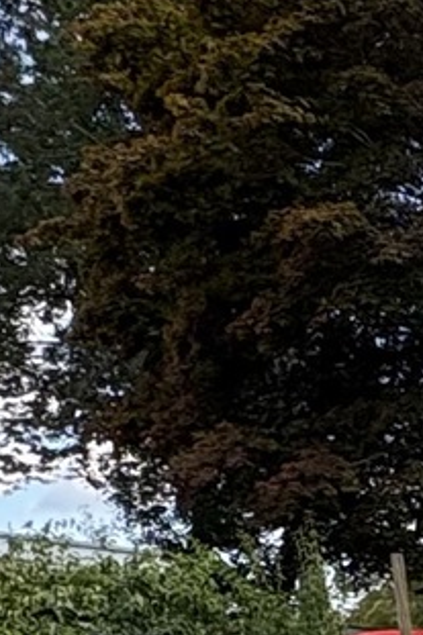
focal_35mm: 108
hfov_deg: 9.7
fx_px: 1905
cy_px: 1109
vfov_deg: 16.2
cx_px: 1283
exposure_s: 1/425
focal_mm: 2.22
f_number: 2.2
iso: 64
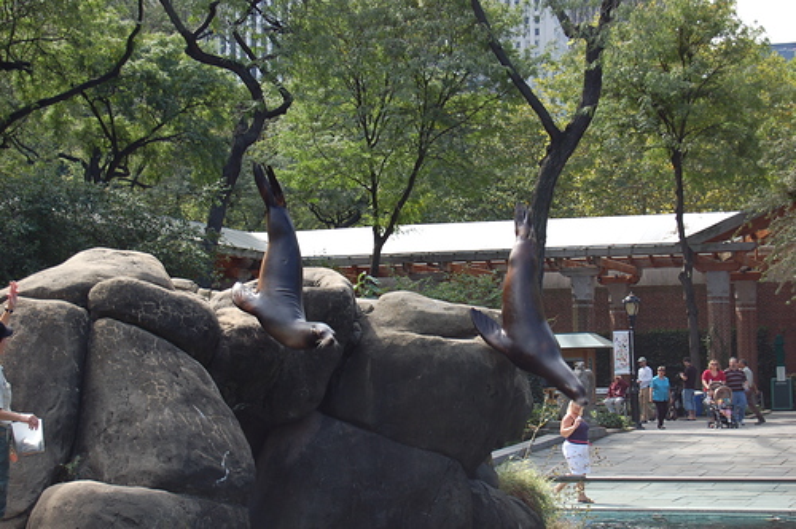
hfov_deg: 24.6
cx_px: 398
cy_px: 264
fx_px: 1822
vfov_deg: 16.5
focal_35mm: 82
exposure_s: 1/160
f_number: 6.3
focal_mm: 55
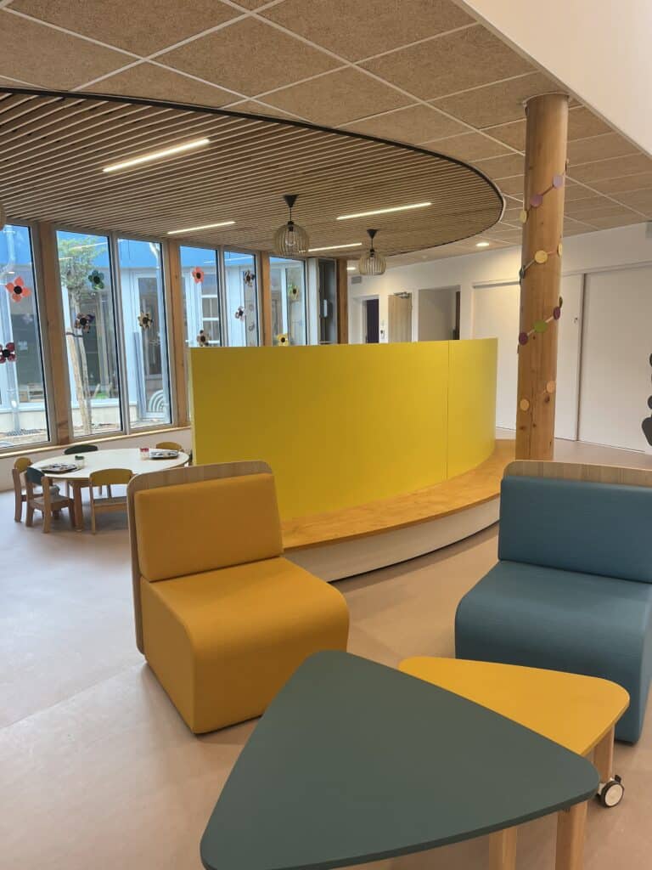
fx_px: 653
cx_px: 326
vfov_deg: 67.3
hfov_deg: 53.1
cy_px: 435
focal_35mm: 26
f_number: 1.6
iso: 100
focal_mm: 5.1
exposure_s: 1/122
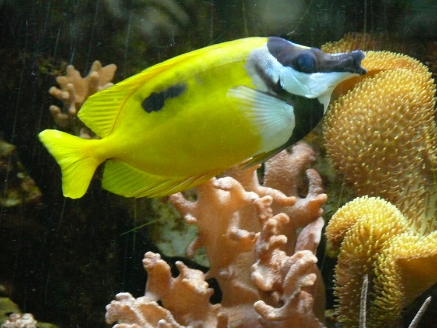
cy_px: 164
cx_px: 218
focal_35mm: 192
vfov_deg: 7.7
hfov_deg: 10.3
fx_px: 2423
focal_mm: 40.5
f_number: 3.6
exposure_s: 1/30
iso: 800
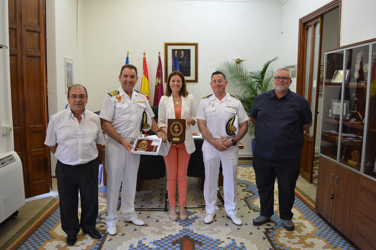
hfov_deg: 65.5
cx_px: 187
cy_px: 128
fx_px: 292
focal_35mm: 28
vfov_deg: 46.4
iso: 400
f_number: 4
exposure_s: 1/60
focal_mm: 18
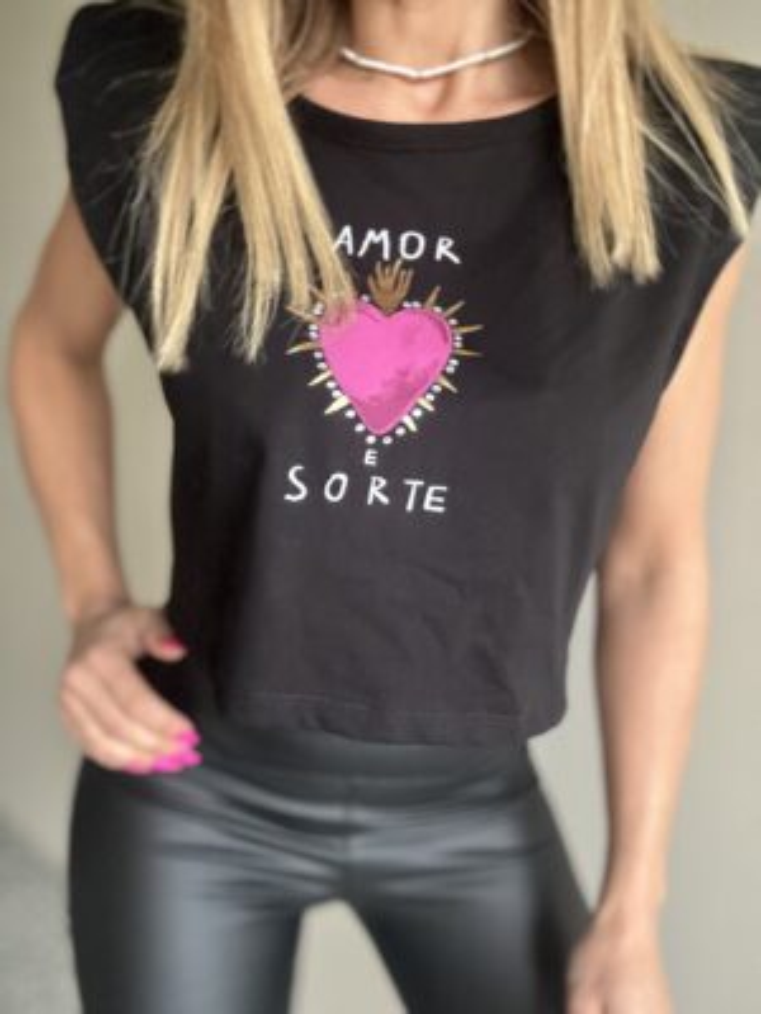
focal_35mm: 30
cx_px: 380
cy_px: 507
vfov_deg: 60.0
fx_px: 879
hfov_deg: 46.8
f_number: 1.9
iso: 640
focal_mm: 2.69
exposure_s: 1/28
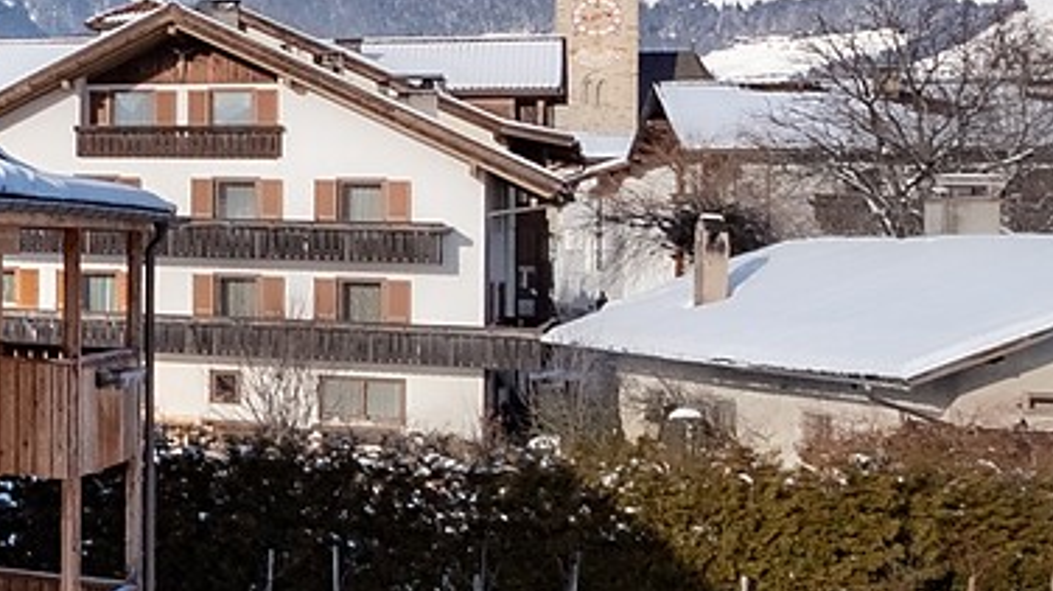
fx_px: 2093
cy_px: 67
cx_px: -1521
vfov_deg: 15.9
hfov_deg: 14.9
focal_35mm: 75
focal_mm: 14
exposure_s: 1/320
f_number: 11
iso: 320
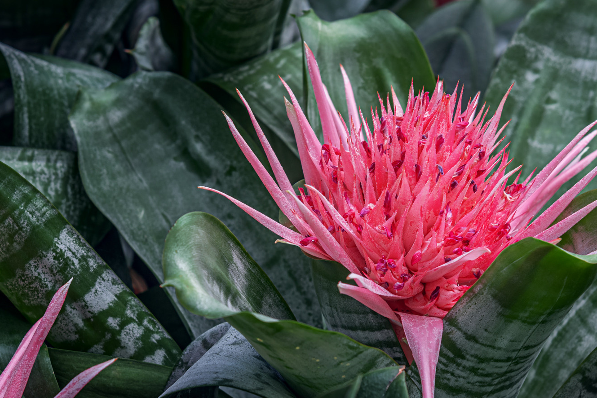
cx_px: 318
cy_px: 185
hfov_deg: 13.0
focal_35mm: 158
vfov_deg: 8.7
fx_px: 2620
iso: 400
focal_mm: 105
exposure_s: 1/100
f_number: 7.1
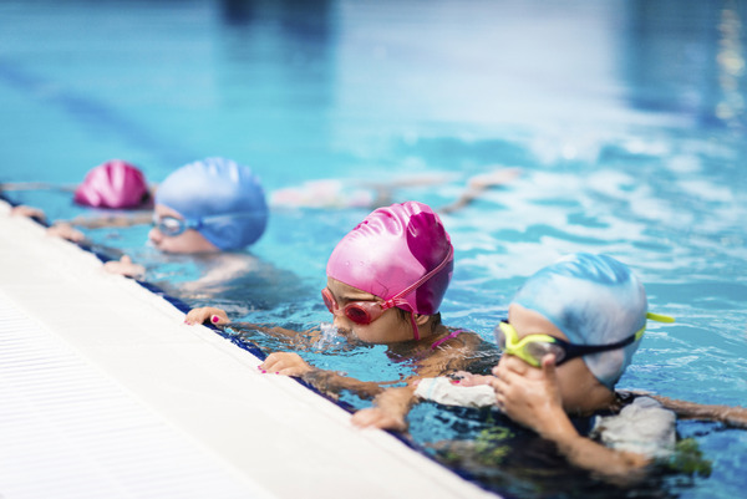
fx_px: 1765
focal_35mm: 85
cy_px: 250
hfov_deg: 23.9
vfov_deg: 16.1
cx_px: 374
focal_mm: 85
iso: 640
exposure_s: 1/160
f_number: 2
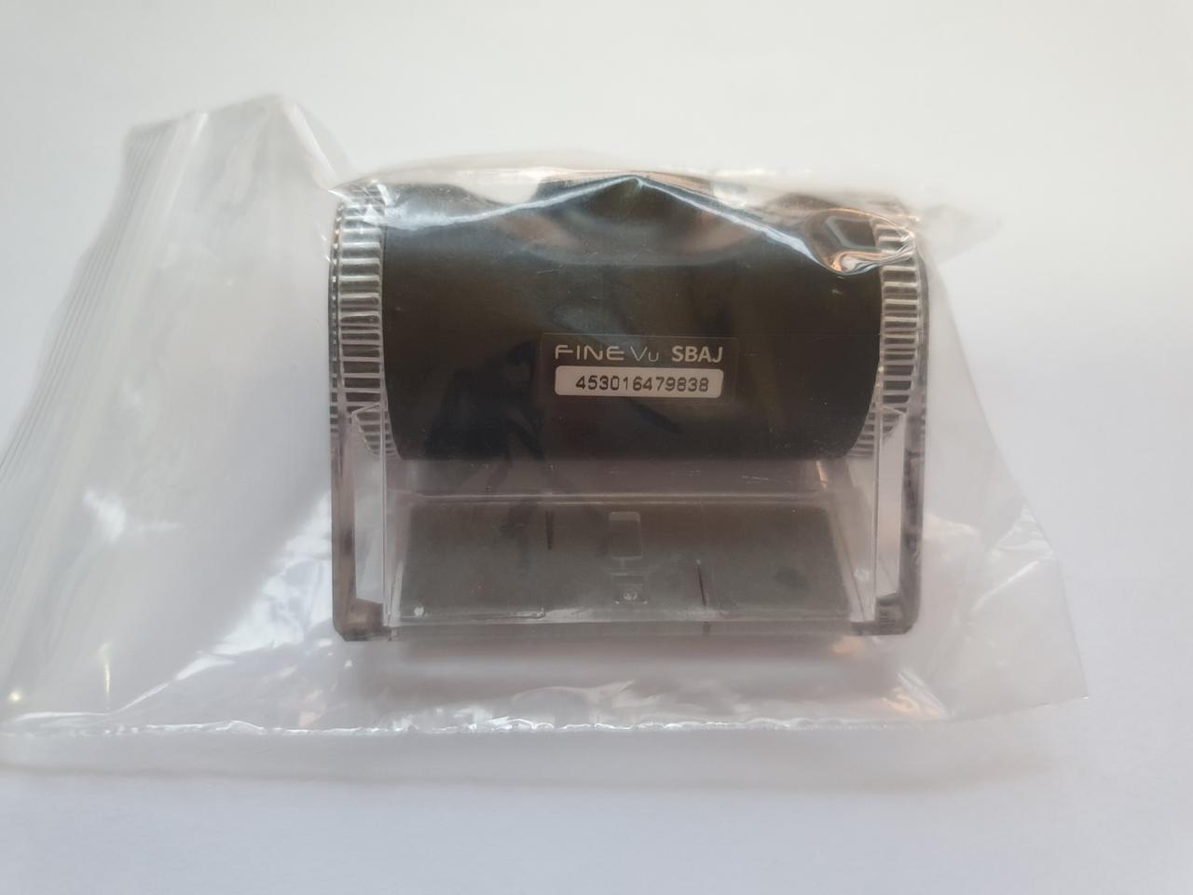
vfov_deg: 53.1
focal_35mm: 26
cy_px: 448
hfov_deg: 67.3
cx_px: 596
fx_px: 896
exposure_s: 1/40
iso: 200
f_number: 1.5
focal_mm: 4.32
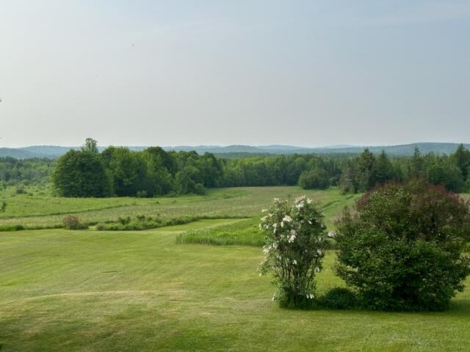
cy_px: 176
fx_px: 652
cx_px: 235
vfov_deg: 30.3
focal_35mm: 48
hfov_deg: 39.7
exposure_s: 1/4566
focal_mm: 6.86
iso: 64
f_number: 1.78
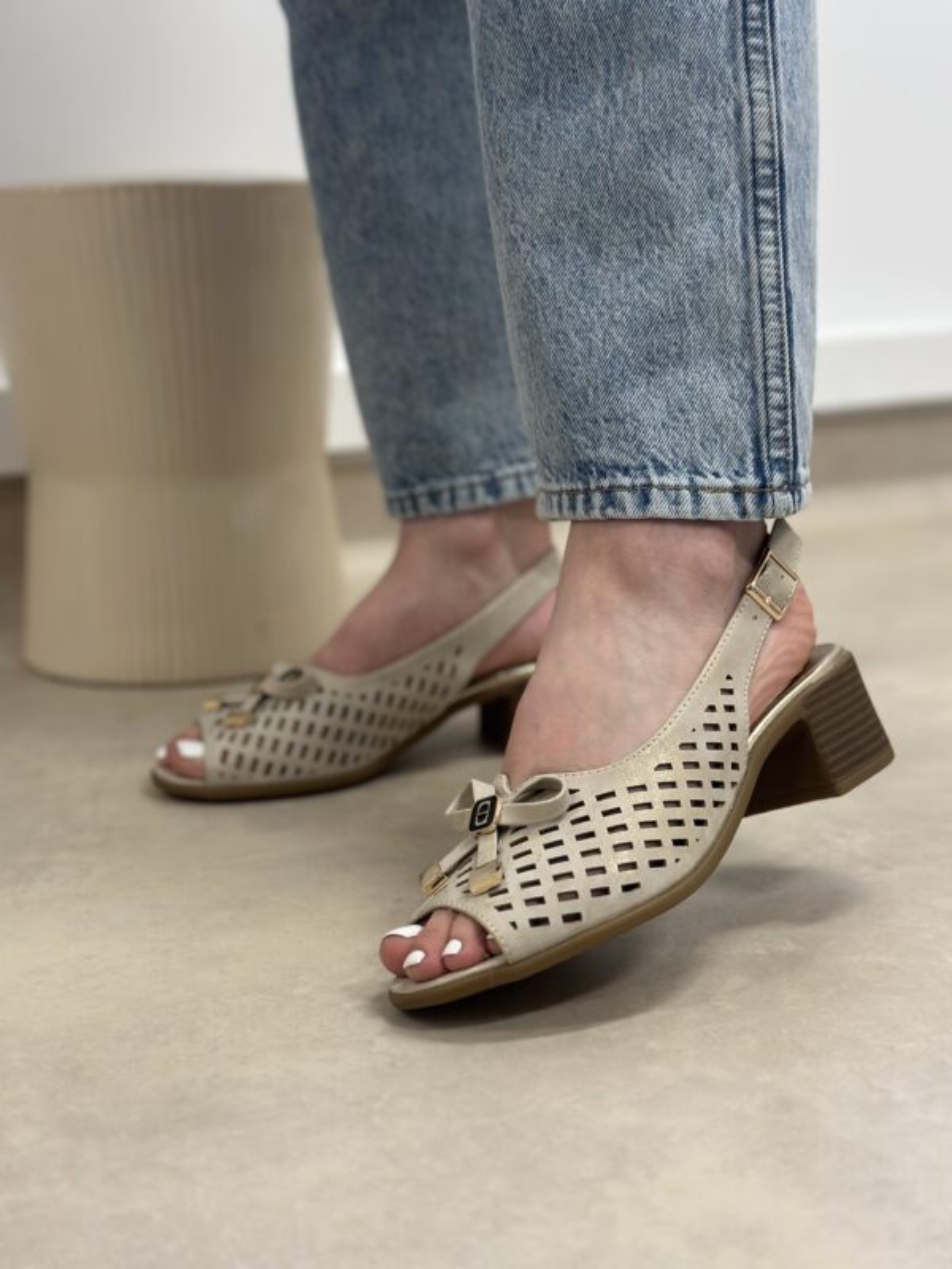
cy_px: 634
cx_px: 476
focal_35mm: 48
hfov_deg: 30.3
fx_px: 1760
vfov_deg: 39.7
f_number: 1.78
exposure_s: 1/100
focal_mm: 6.86
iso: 200
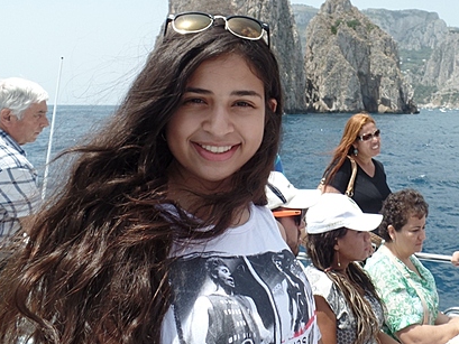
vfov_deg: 38.5
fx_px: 477
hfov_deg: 49.4
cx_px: 342
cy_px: 81
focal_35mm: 36
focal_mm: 4.1
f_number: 3.5
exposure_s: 1/500
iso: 80
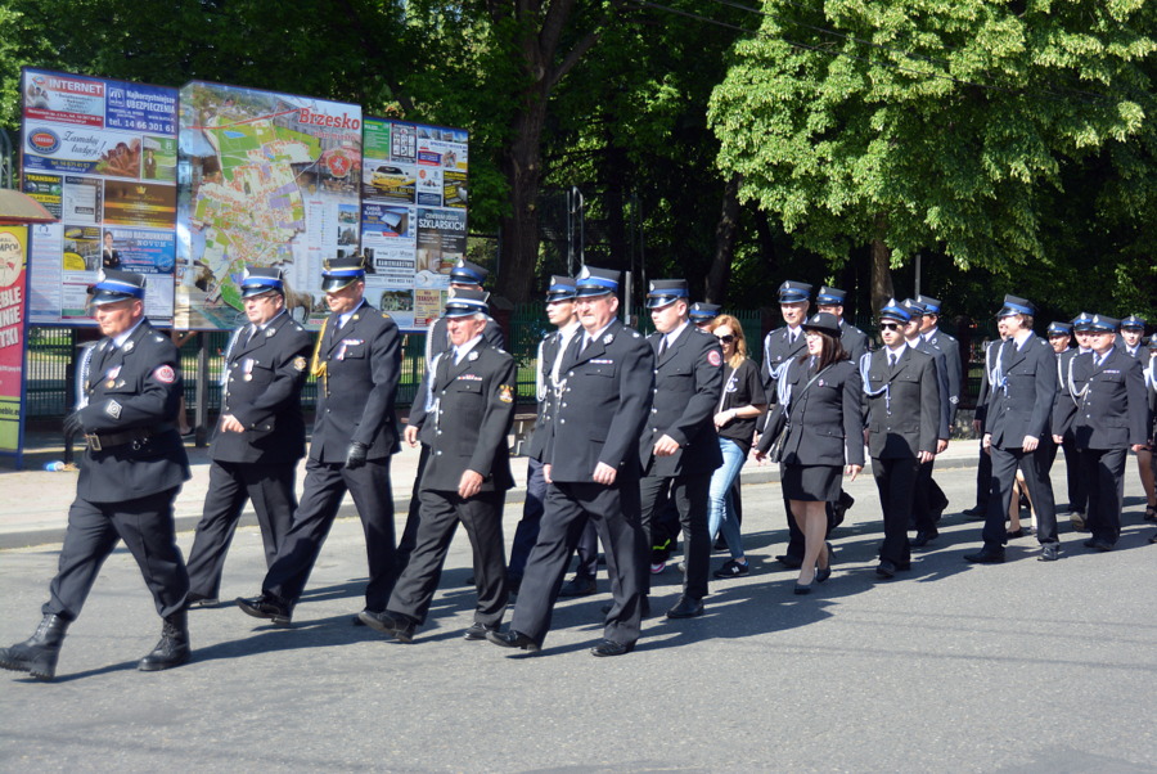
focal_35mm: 51
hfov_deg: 38.8
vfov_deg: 26.5
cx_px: 578
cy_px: 387
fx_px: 1641
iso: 400
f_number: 4.2
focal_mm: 34
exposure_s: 1/1000
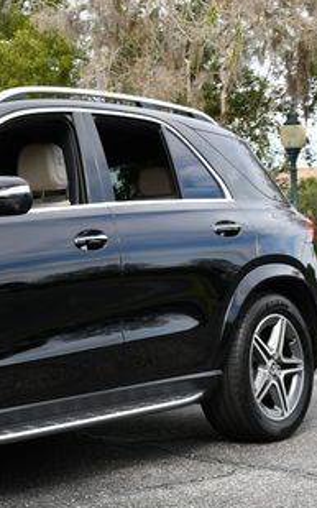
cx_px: -145
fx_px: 1286
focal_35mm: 93
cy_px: 271
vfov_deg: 22.3
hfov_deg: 13.3
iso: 200
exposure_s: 1/250
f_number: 7.1
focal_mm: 22
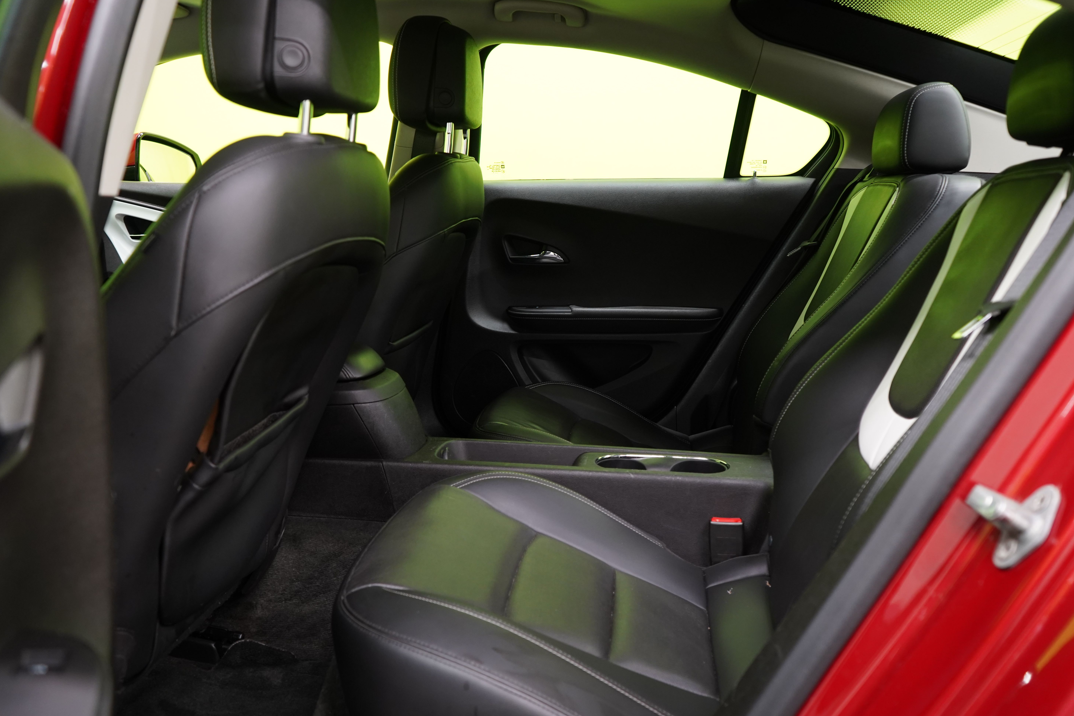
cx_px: 536
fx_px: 925
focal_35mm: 31
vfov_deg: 42.3
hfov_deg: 60.3
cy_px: 362
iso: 1600
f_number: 4.5
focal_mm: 30
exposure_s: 1/25
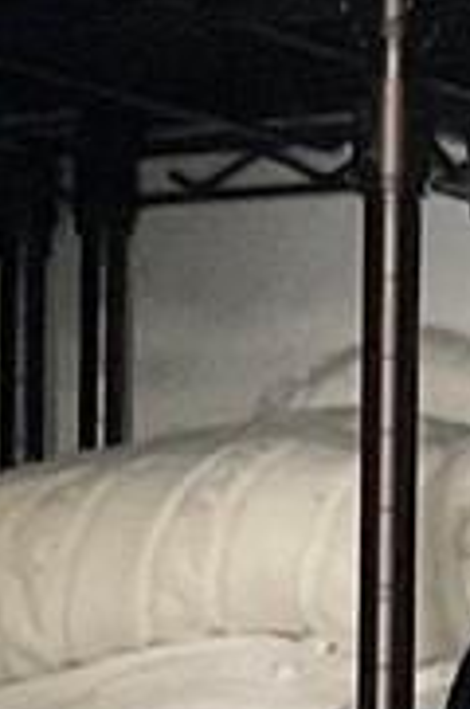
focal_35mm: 267
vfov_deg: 7.7
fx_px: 5248
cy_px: 862
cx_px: 121
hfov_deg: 5.1
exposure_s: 1/60
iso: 100
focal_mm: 3
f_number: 1.8
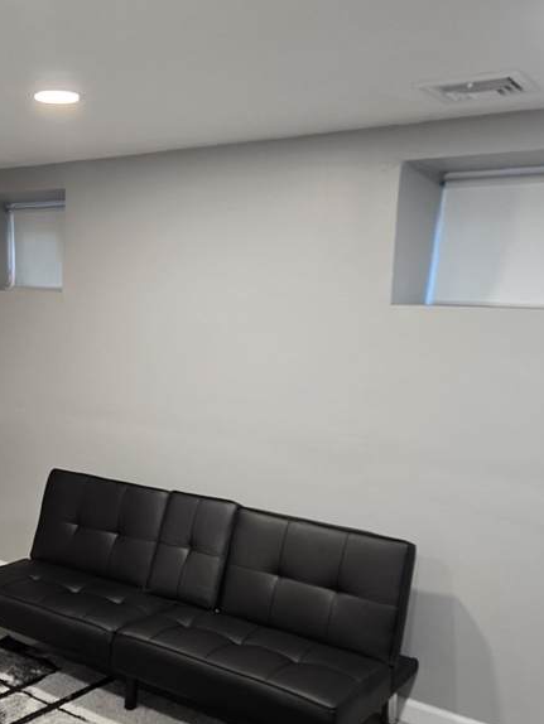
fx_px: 858
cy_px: 404
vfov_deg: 45.7
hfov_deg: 33.9
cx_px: 96
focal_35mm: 41
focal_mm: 6.3
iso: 320
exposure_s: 1/120
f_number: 1.7
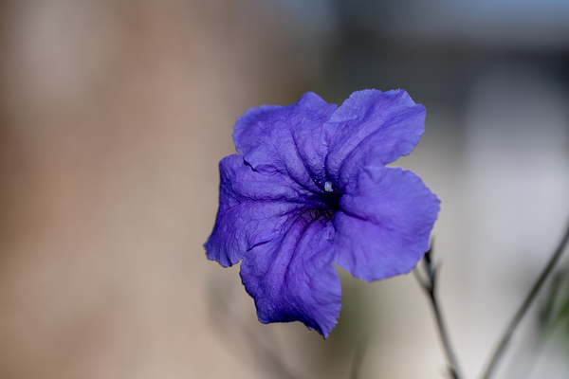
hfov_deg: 22.6
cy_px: 190
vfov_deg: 15.2
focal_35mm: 90
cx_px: 284
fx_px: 1422
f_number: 7.1
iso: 100
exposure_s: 1/250
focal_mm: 90
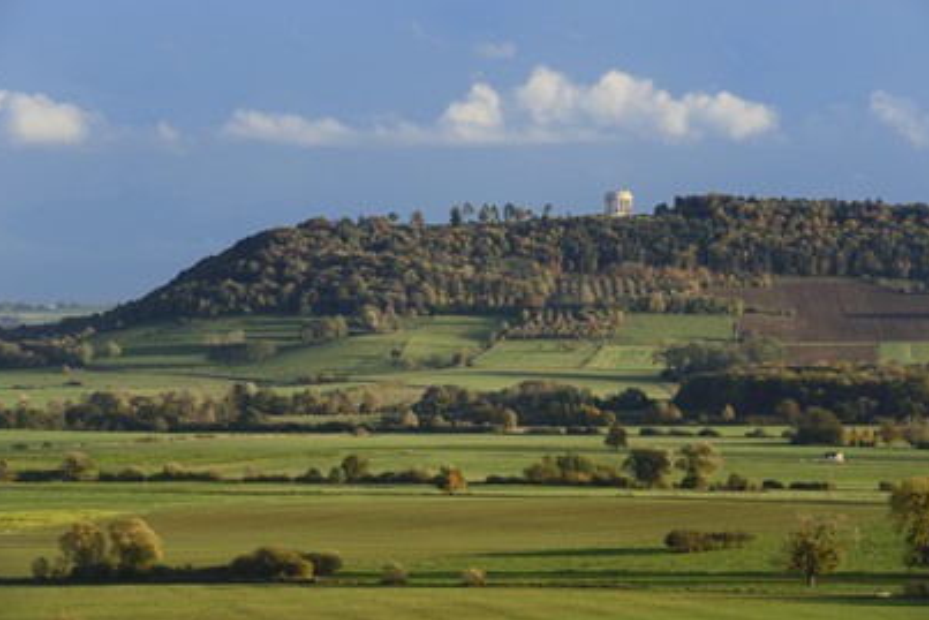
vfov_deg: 7.8
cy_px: 302
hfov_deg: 11.6
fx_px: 4569
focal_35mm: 177
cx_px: 473
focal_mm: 170
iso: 400
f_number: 11
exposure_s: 1/250
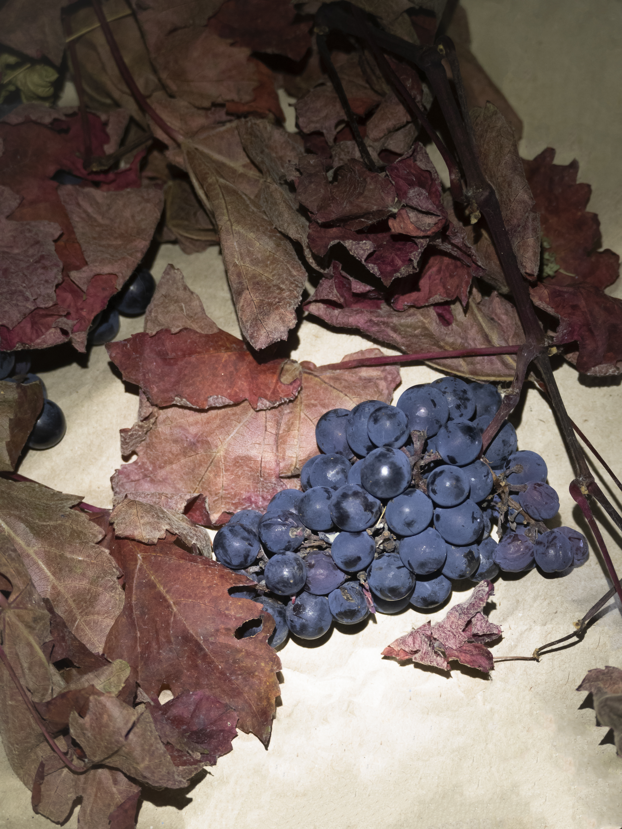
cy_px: 414
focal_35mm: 200
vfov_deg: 9.9
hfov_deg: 7.4
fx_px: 4792
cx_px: 311
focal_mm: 67.72
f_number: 4
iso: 1600
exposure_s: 1/60
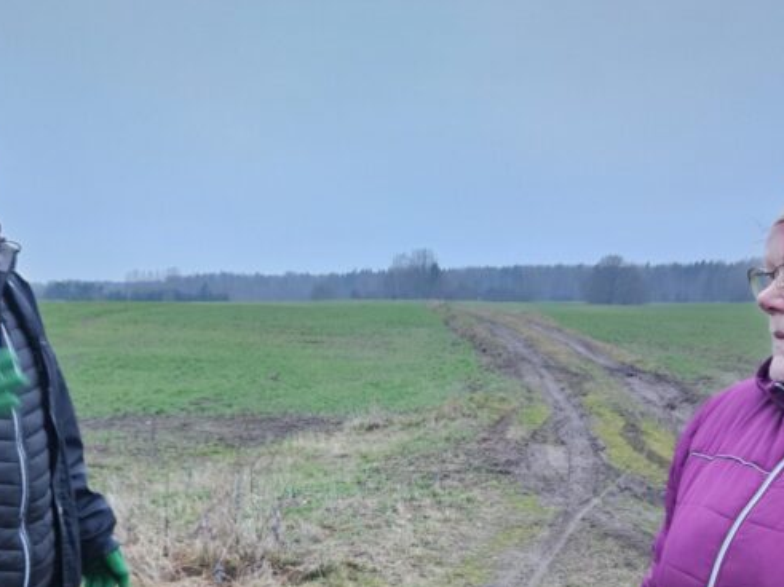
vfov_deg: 30.1
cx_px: 362
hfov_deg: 39.6
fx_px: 1087
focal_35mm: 48
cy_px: 380
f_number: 1.8
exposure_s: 1/50
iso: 500
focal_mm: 5.4
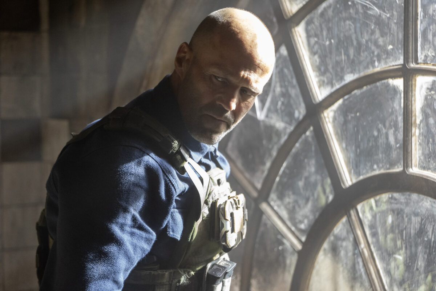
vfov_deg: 15.4
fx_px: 1078
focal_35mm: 89
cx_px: 218
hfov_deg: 22.9
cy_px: 146
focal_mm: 89
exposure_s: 1/400
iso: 6400
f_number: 4
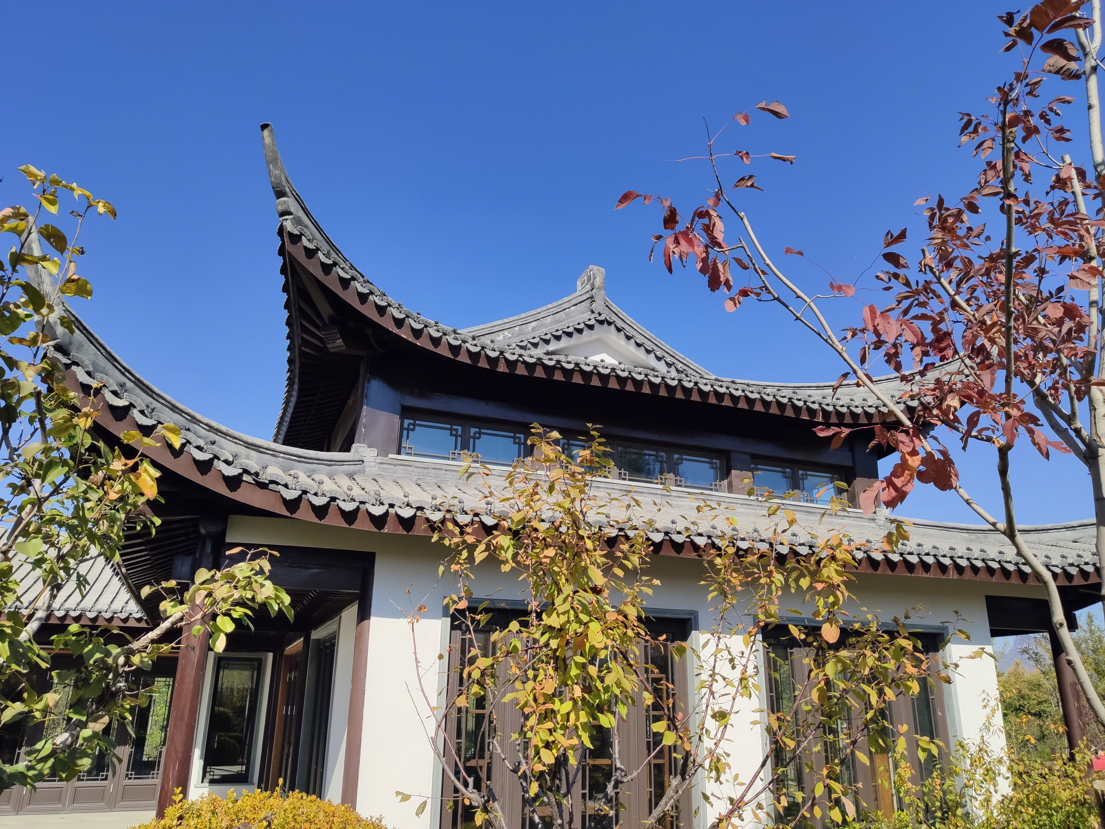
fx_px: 830
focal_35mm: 26
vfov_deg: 53.1
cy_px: 414
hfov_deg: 67.3
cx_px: 552
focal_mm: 4.75
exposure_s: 1/3538
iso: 112
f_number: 1.75
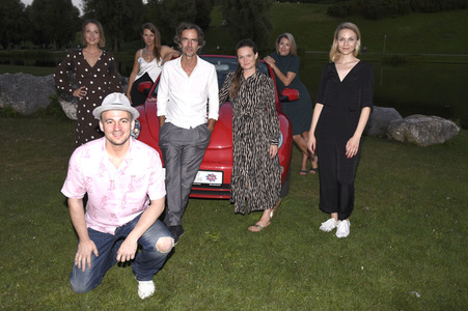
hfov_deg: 67.4
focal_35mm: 27
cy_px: 156
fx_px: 351
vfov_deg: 47.9
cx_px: 234
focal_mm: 27
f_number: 6.3
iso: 500
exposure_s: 1/160
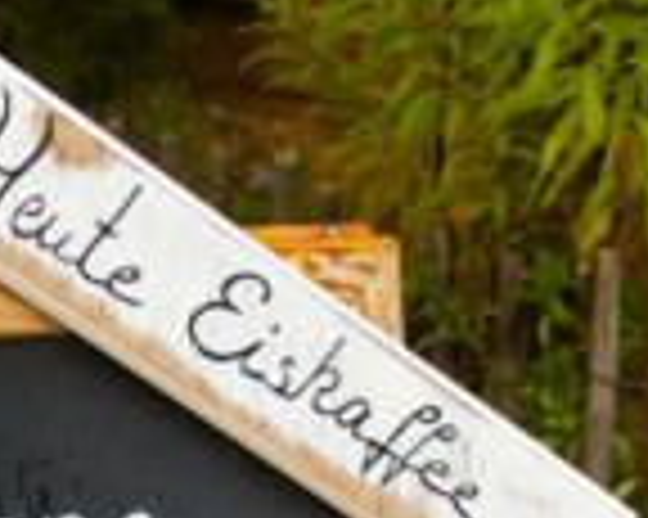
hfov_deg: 13.6
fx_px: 2626
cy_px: 597
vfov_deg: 11.1
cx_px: -148
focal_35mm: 137
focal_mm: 28
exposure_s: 1/60
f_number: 5.6
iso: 400
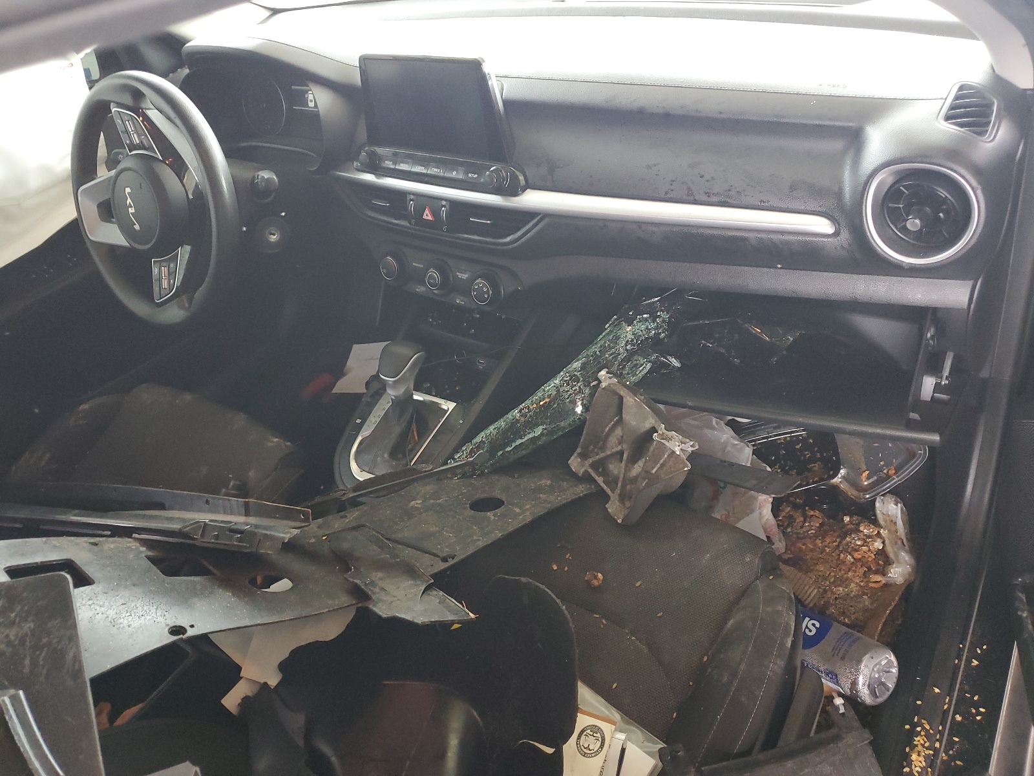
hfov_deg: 67.3
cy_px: 388
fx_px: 777
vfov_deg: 53.1
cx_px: 517
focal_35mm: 26
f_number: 1.5
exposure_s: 1/60.2
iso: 241
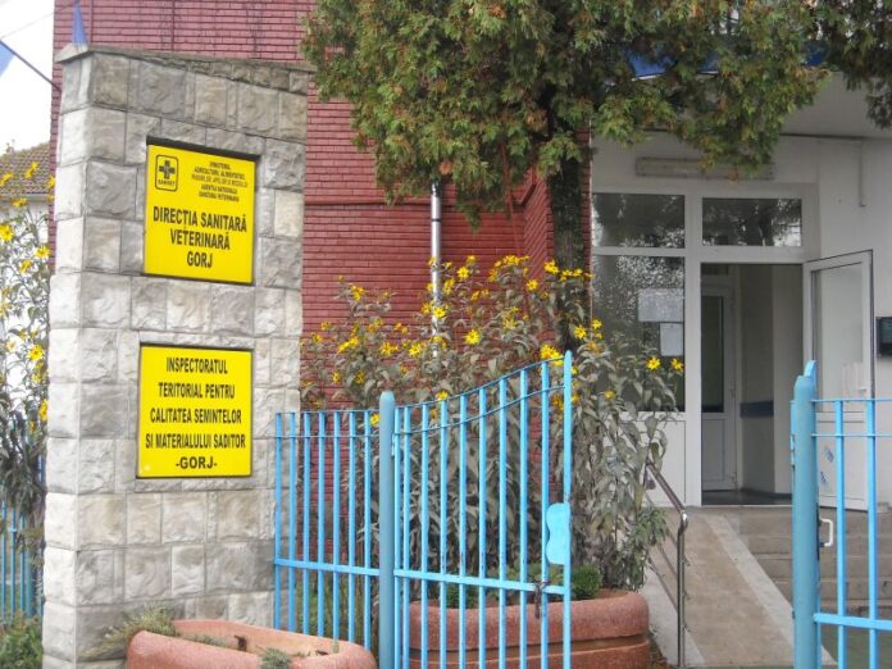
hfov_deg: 31.7
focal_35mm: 61
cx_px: 446
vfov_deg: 24.0
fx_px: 1572
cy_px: 334
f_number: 3.5
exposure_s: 1/125
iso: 200
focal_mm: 9.87
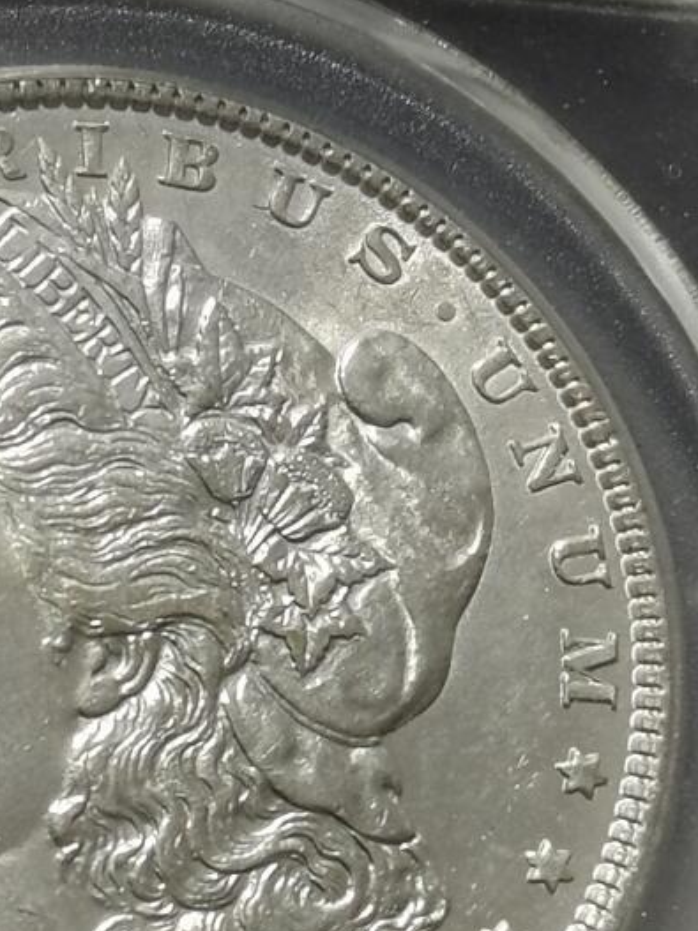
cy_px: 283
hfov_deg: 7.9
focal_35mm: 188
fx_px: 5057
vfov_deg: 10.5
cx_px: 25
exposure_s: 1/100
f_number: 1.8
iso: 50
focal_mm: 5.58
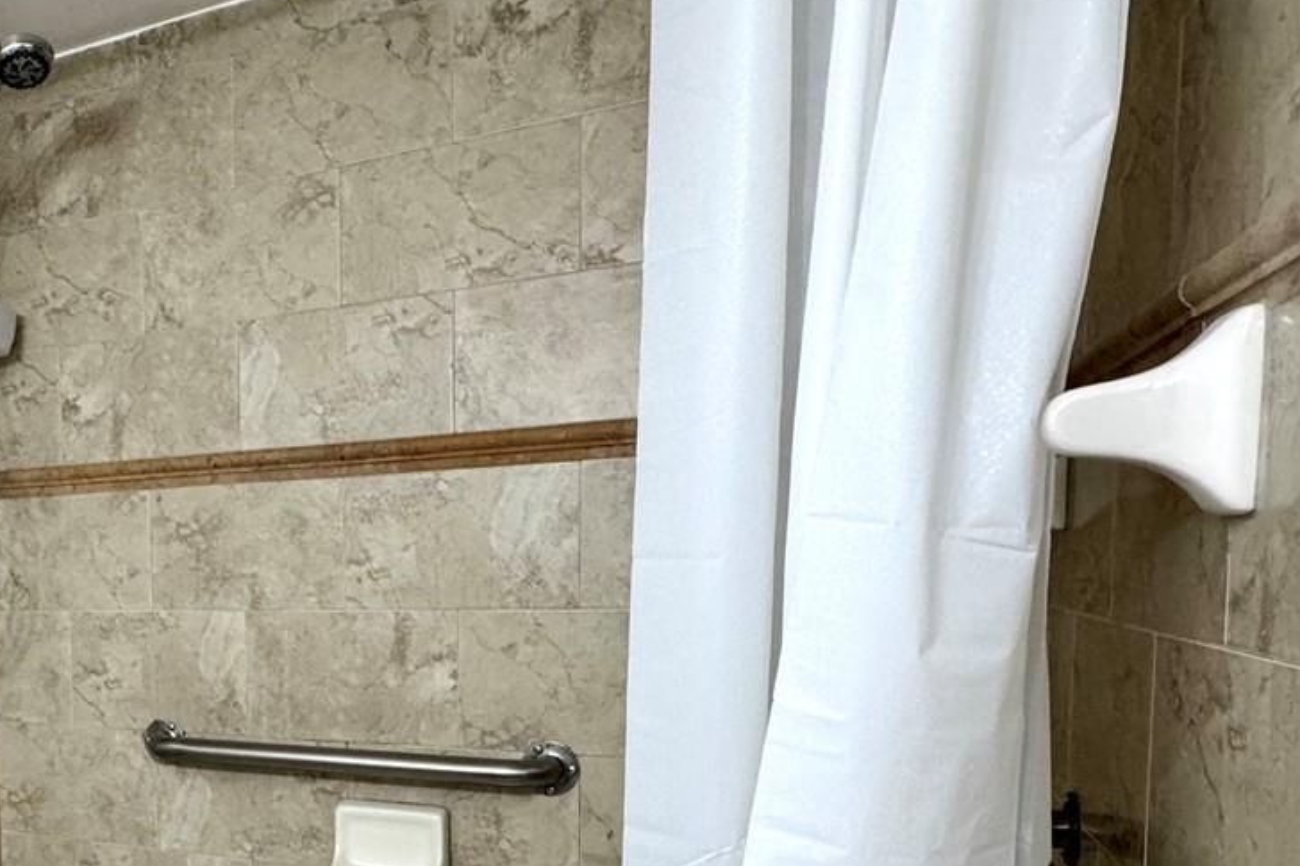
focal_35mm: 32
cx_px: 130
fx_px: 1155
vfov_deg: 39.9
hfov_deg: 51.8
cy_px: 659
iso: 250
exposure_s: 1/120
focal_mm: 2.22
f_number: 2.2
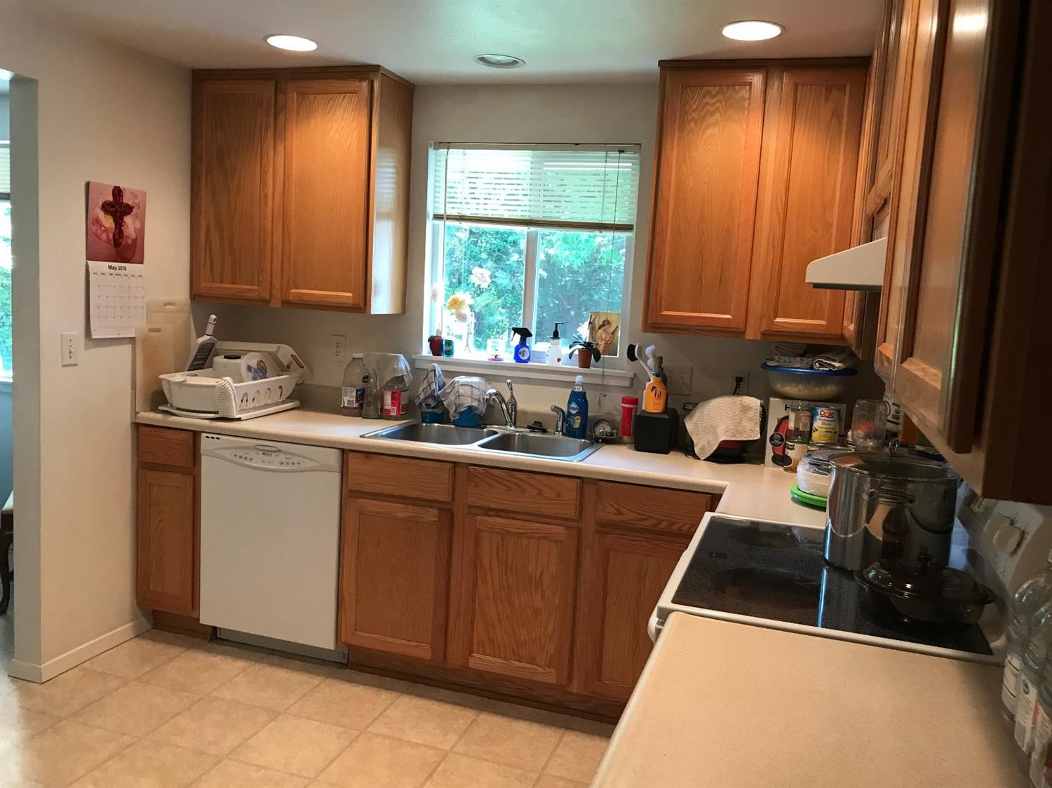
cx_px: 526
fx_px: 851
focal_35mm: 28
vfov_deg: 49.7
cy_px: 394
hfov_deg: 63.5
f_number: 1.8
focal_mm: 3.99
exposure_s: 1/30
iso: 40
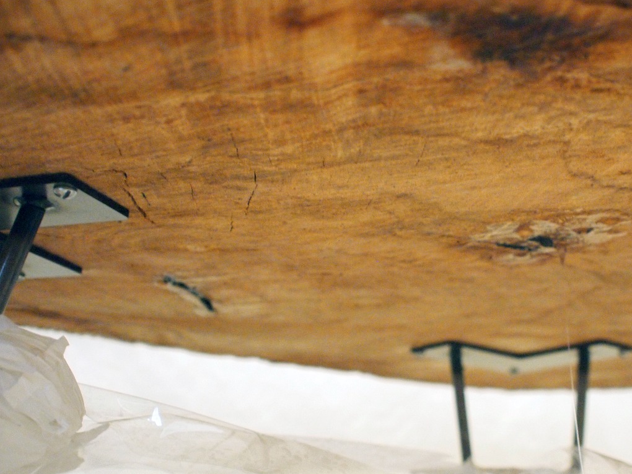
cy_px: 229
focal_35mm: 48
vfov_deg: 30.3
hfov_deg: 39.2
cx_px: 416
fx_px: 876
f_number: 2.8
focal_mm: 17
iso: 1600
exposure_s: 1/30
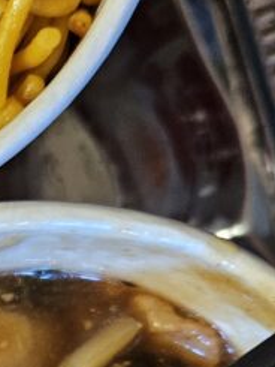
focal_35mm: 96
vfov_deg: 19.4
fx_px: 1016
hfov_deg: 13.3
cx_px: -274
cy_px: 425
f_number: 1.8
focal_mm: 5.4
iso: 640
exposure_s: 1/100
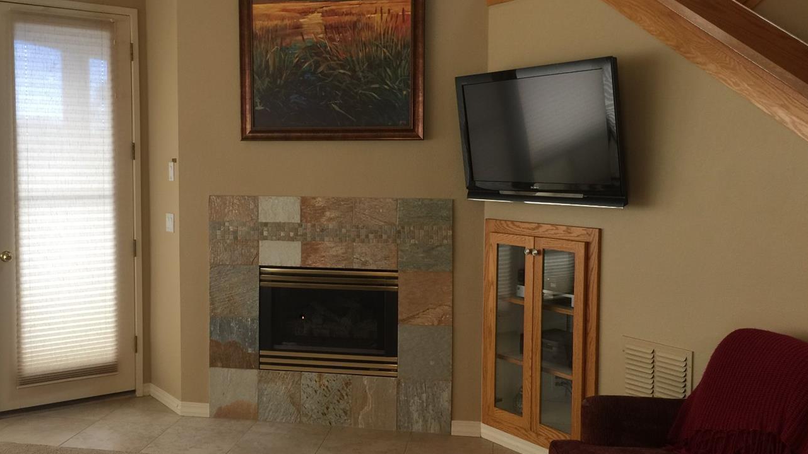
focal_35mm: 37
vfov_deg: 32.0
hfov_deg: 53.8
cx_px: 351
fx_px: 793
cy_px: 223
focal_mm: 4.15
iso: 32
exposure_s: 1/30
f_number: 2.2
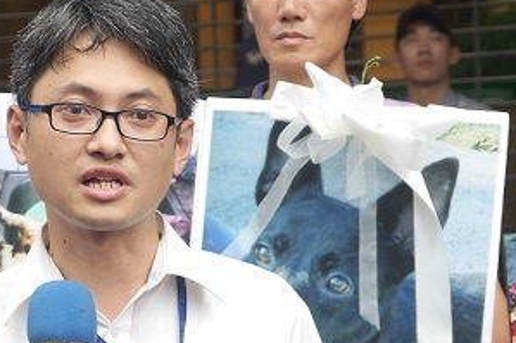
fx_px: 2965
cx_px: 214
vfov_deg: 6.6
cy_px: 442
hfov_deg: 9.9
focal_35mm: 207
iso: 200
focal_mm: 35
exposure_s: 1/100
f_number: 2.8
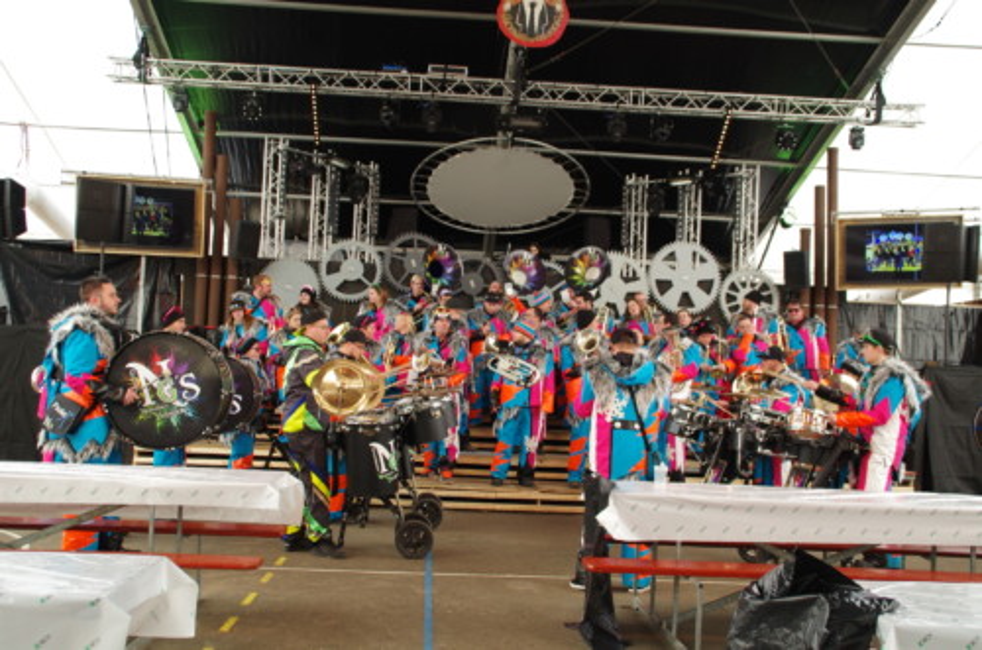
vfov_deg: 31.7
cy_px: 325
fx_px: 1143
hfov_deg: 46.5
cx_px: 491
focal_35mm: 42
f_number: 6.3
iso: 400
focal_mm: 28
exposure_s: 1/50
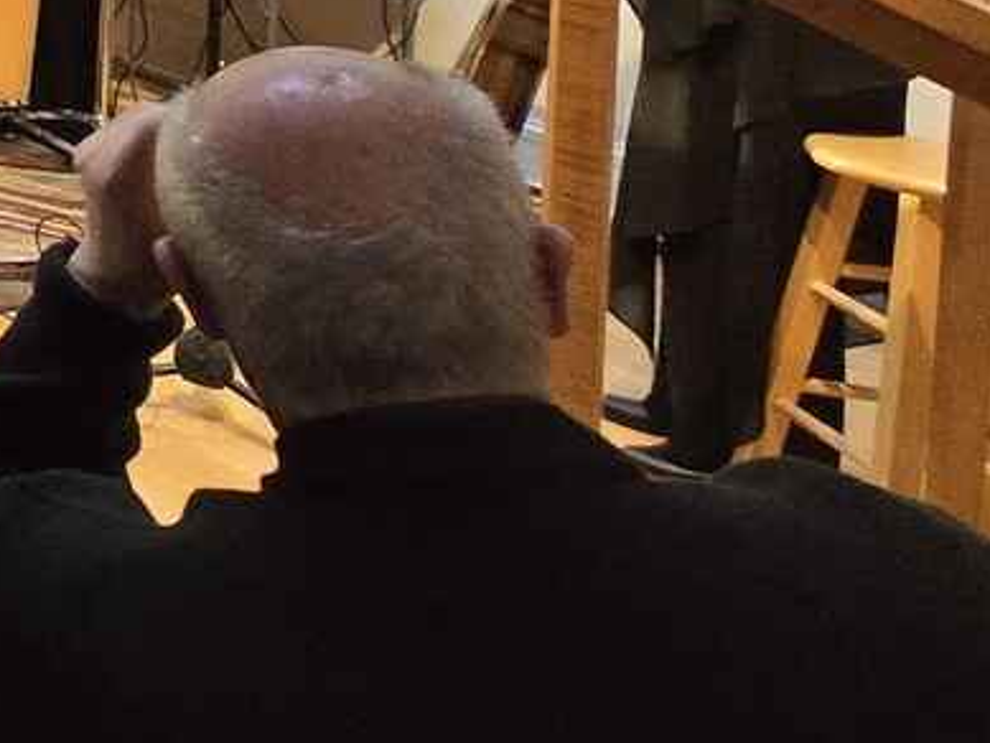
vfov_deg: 20.3
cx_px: -1070
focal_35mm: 59
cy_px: -452
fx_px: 1688
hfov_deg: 18.3
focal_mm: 2.2
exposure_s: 1/60
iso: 640
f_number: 2.2
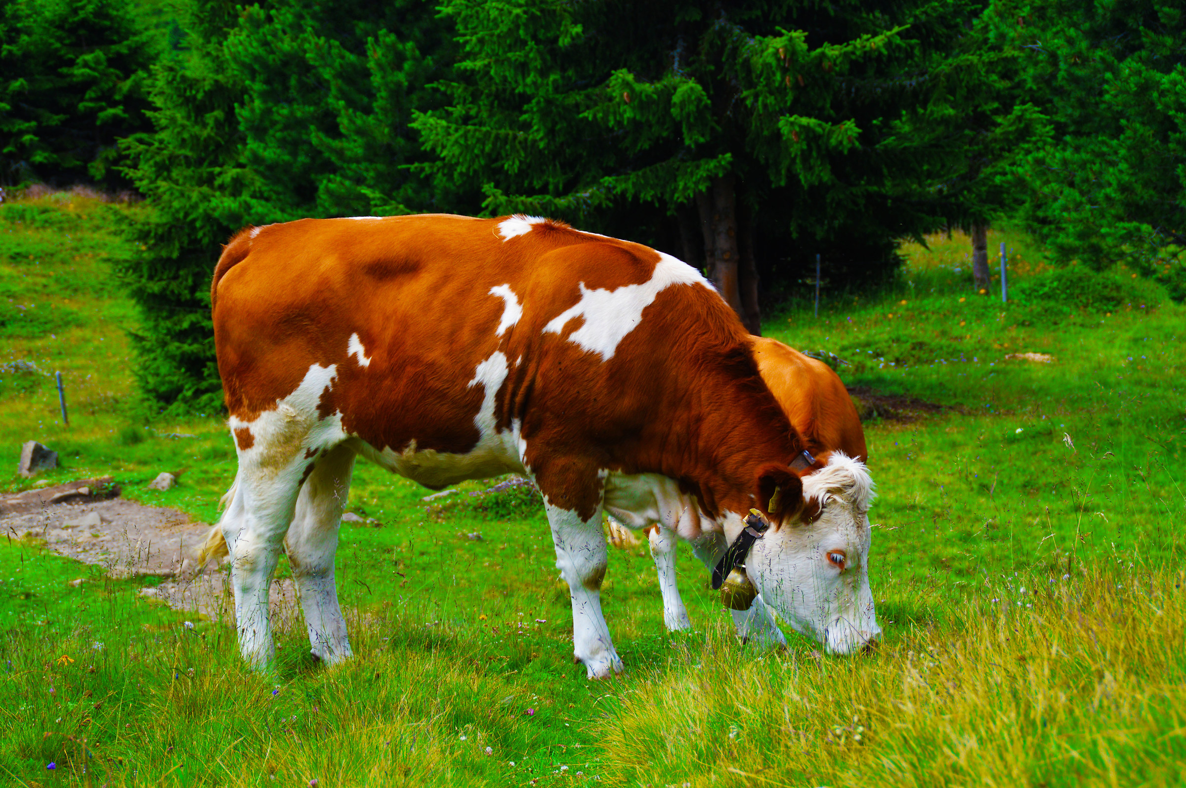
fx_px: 4542
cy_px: 394
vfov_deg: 9.9
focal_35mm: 138
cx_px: 593
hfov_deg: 14.9
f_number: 8
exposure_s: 1/250
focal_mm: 92
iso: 250
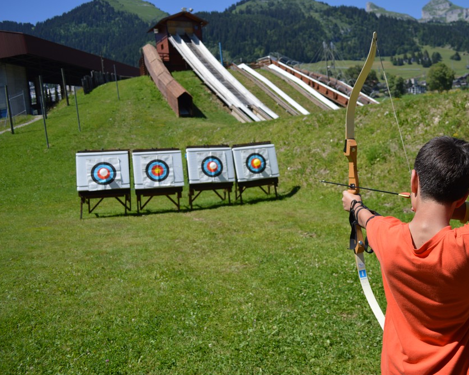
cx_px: 283
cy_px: 188
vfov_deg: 47.1
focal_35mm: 31
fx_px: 430
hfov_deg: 56.7
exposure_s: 1/1000
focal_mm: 18
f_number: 4
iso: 100
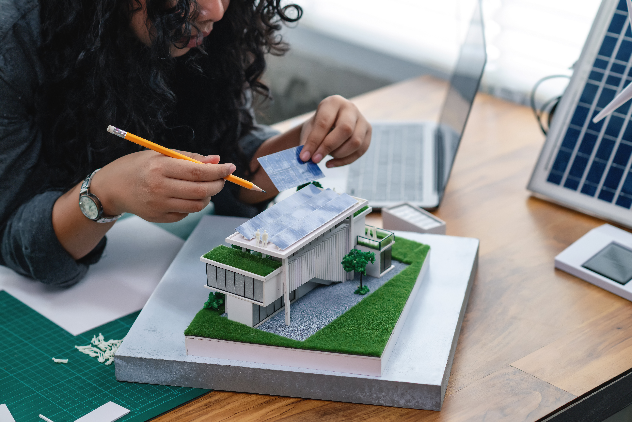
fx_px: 1492
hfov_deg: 23.9
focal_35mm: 85
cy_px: 211
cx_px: 316
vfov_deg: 16.1
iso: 400
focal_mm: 85
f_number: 3.5
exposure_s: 1/125
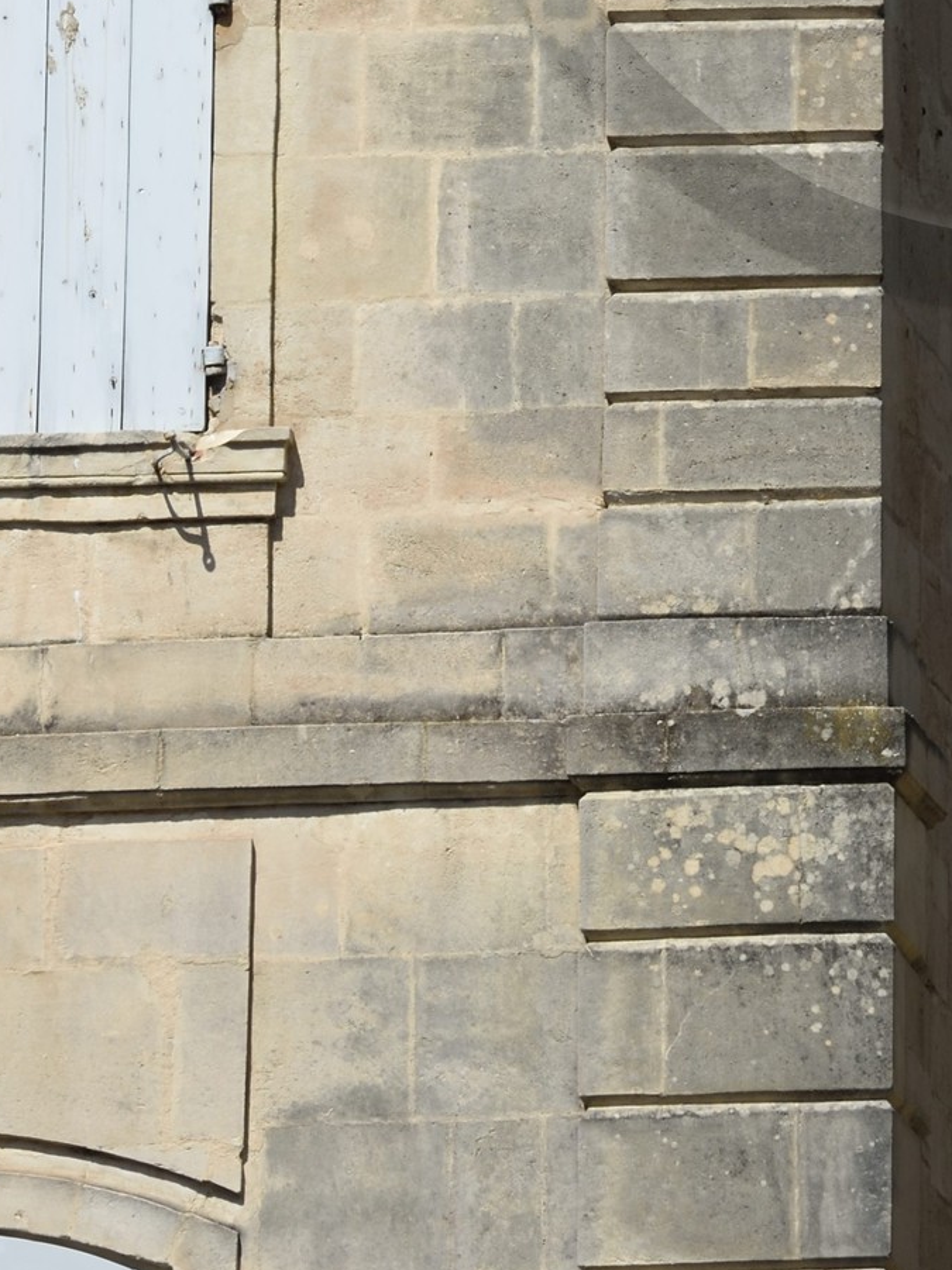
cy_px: -343
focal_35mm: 436
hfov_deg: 3.4
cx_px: 1066
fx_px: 15999
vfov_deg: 4.5
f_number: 16
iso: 200
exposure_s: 1/250
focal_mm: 170
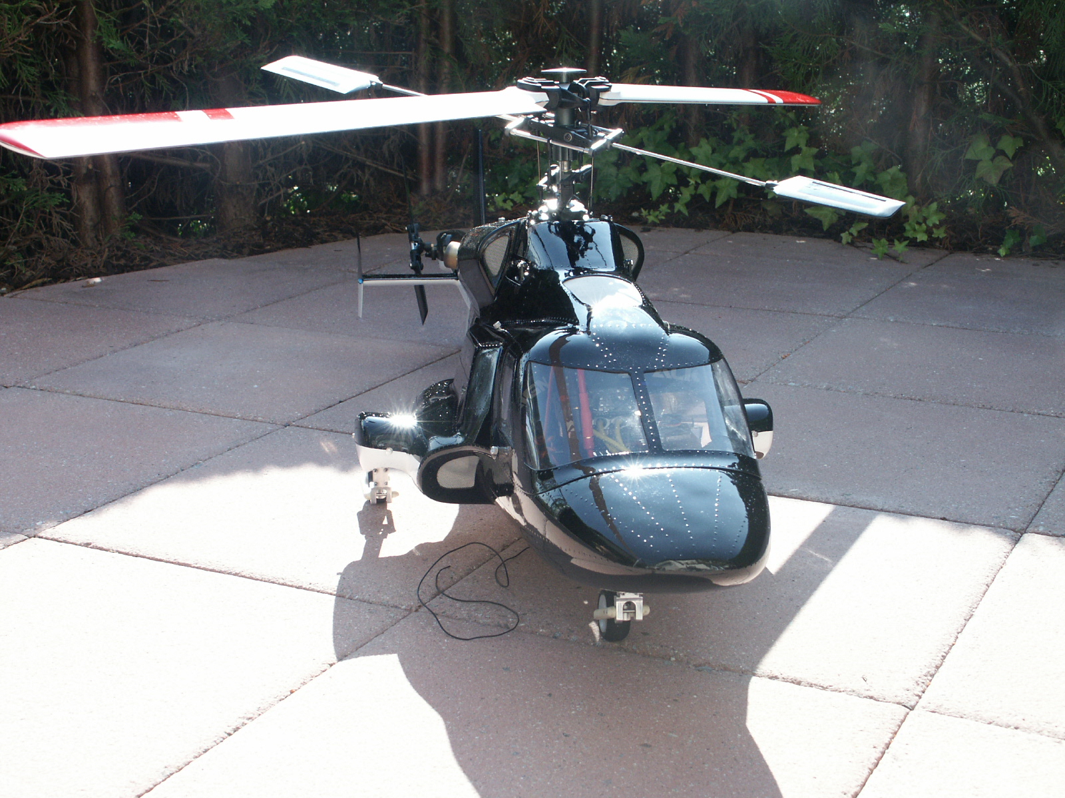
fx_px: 1600
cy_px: 399
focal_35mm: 52
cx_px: 532
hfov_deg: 36.8
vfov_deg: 28.0
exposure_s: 1/250
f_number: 5.6
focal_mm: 13.46
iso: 100
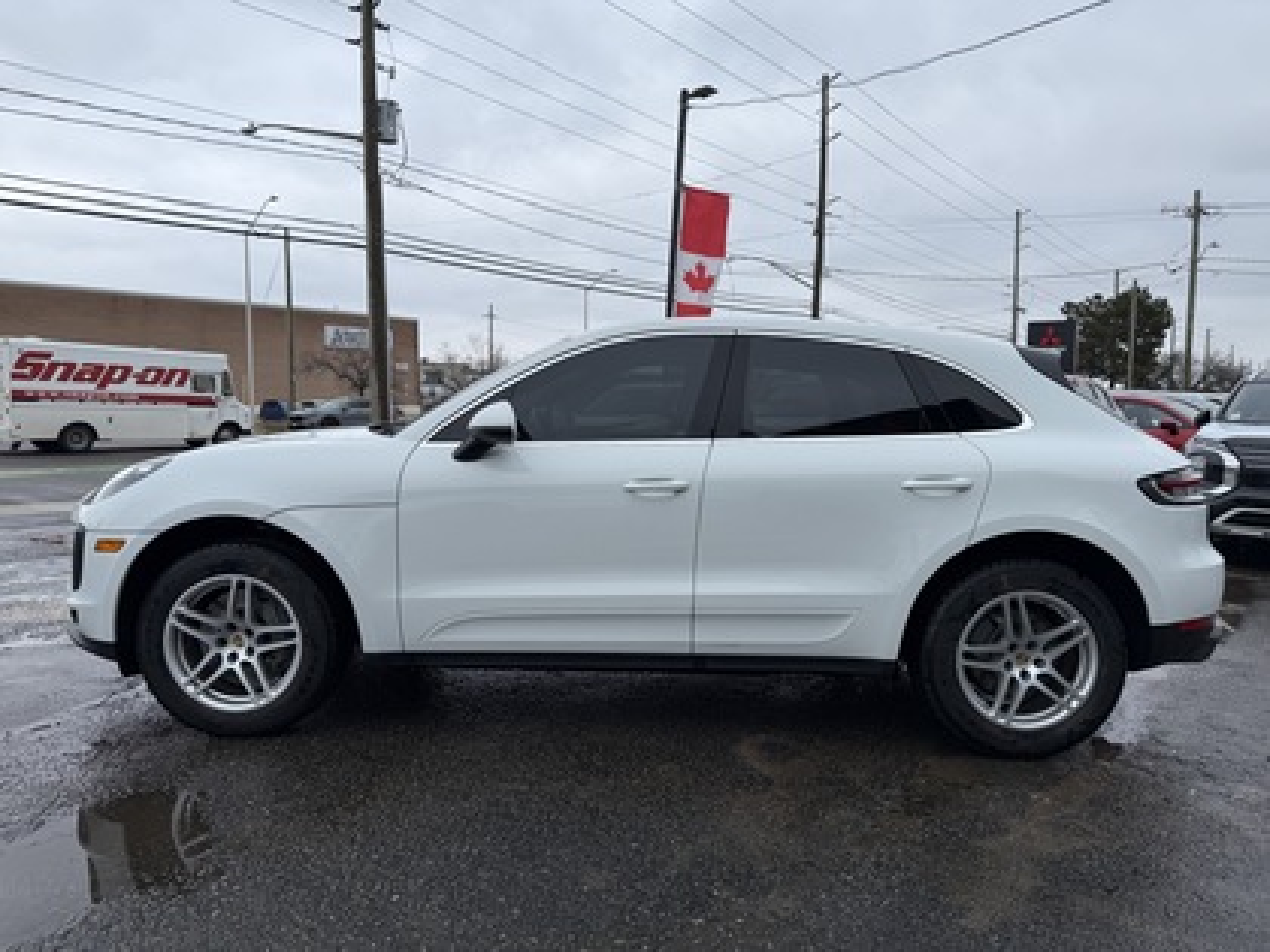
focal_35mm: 24
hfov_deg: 71.6
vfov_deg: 56.8
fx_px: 881
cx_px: 635
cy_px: 476
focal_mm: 6.76
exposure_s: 1/1618
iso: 80
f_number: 1.78
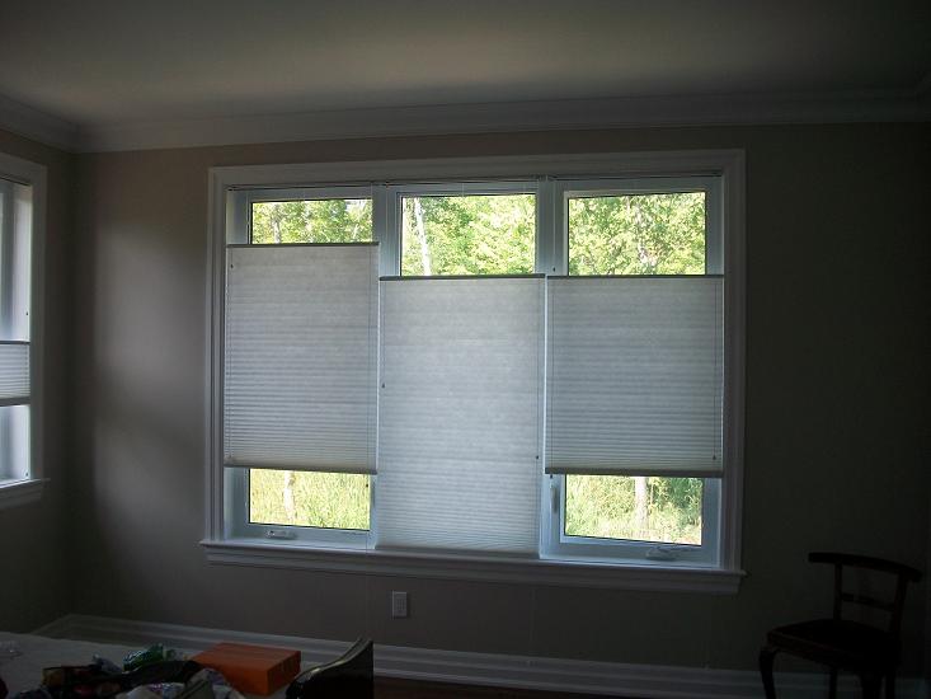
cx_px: 466
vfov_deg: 44.2
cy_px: 350
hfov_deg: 56.8
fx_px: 861
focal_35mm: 32
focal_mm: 5.7
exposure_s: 1/125
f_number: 2.9
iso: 80
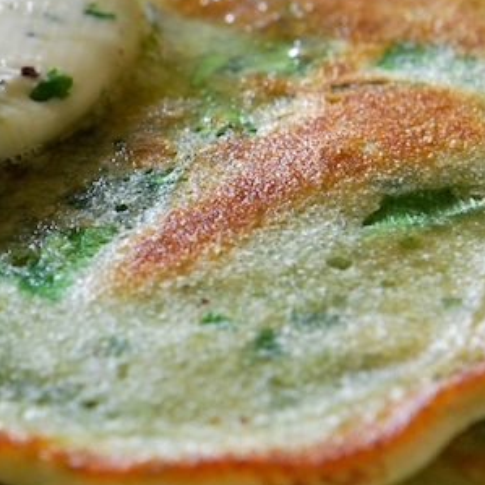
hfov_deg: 6.6
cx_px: -135
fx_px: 4153
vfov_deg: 6.7
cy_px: 191
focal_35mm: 262
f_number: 8
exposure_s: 1/2.5
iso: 400
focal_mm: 60
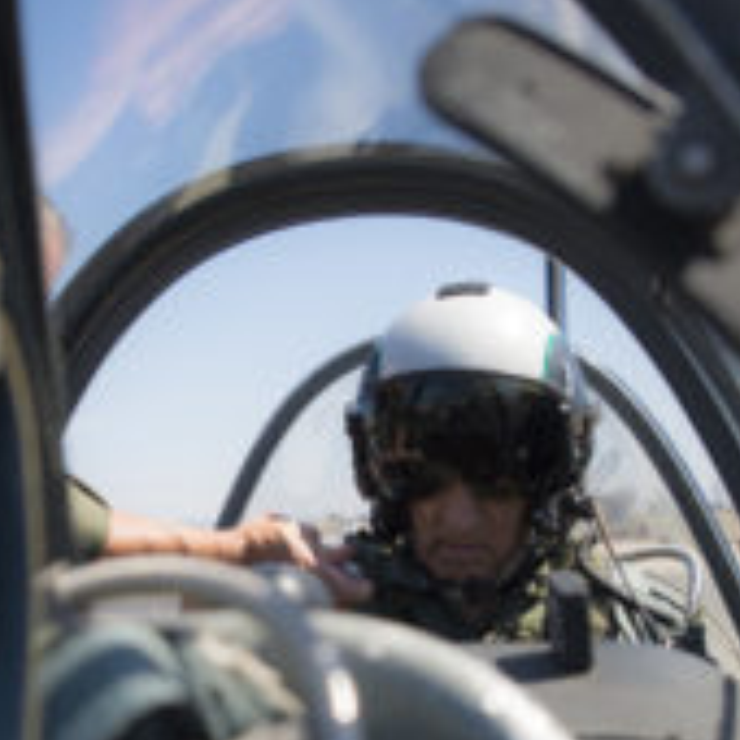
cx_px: 261
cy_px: 572
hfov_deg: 28.5
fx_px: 1451
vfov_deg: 28.1
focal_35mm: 60
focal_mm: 24
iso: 100
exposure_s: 1/2000
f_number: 2.8
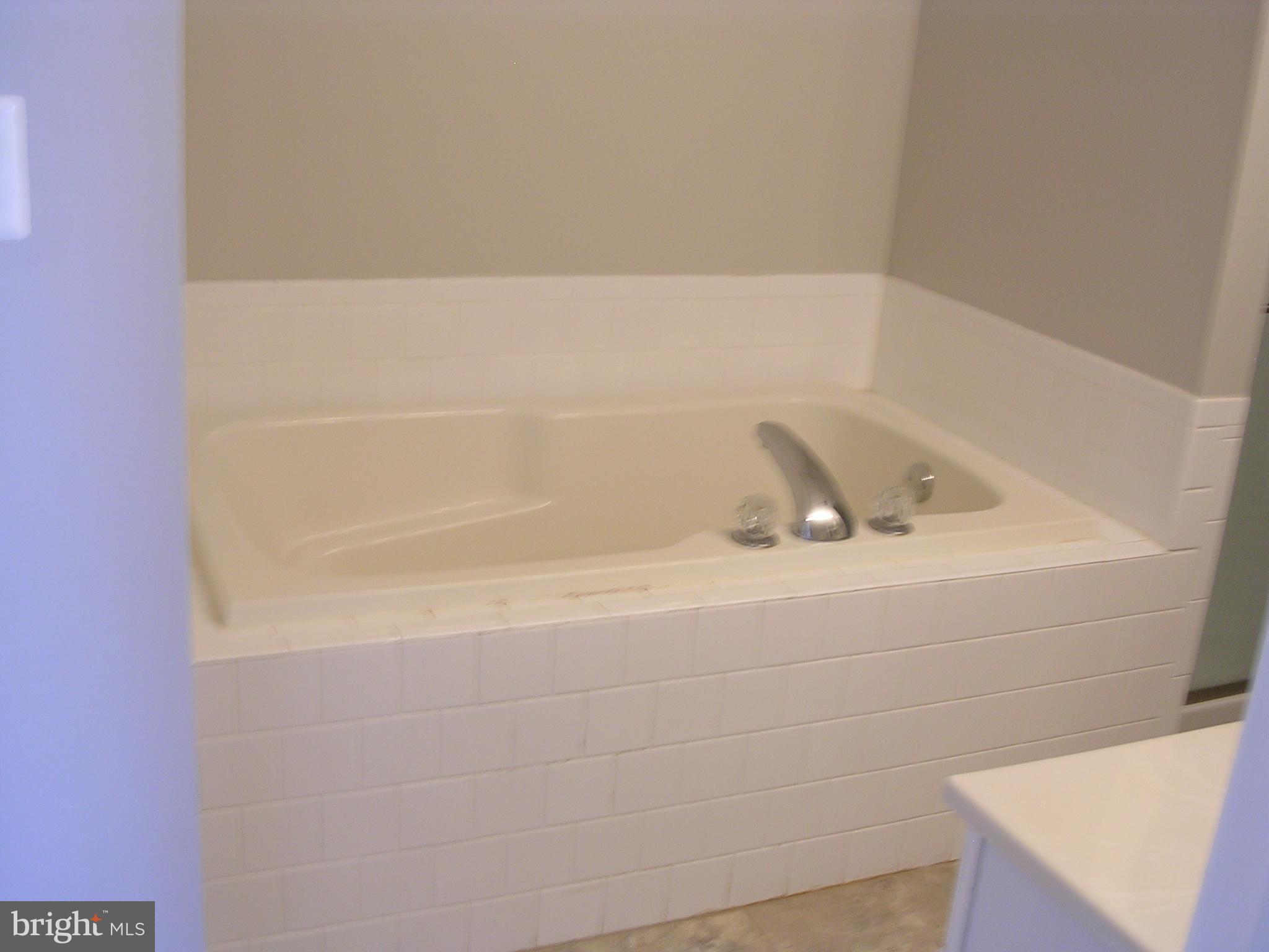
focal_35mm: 38
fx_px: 1393
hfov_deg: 49.0
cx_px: 634
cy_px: 476
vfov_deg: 37.7
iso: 50
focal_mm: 5.8
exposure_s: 1/19.6
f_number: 2.8
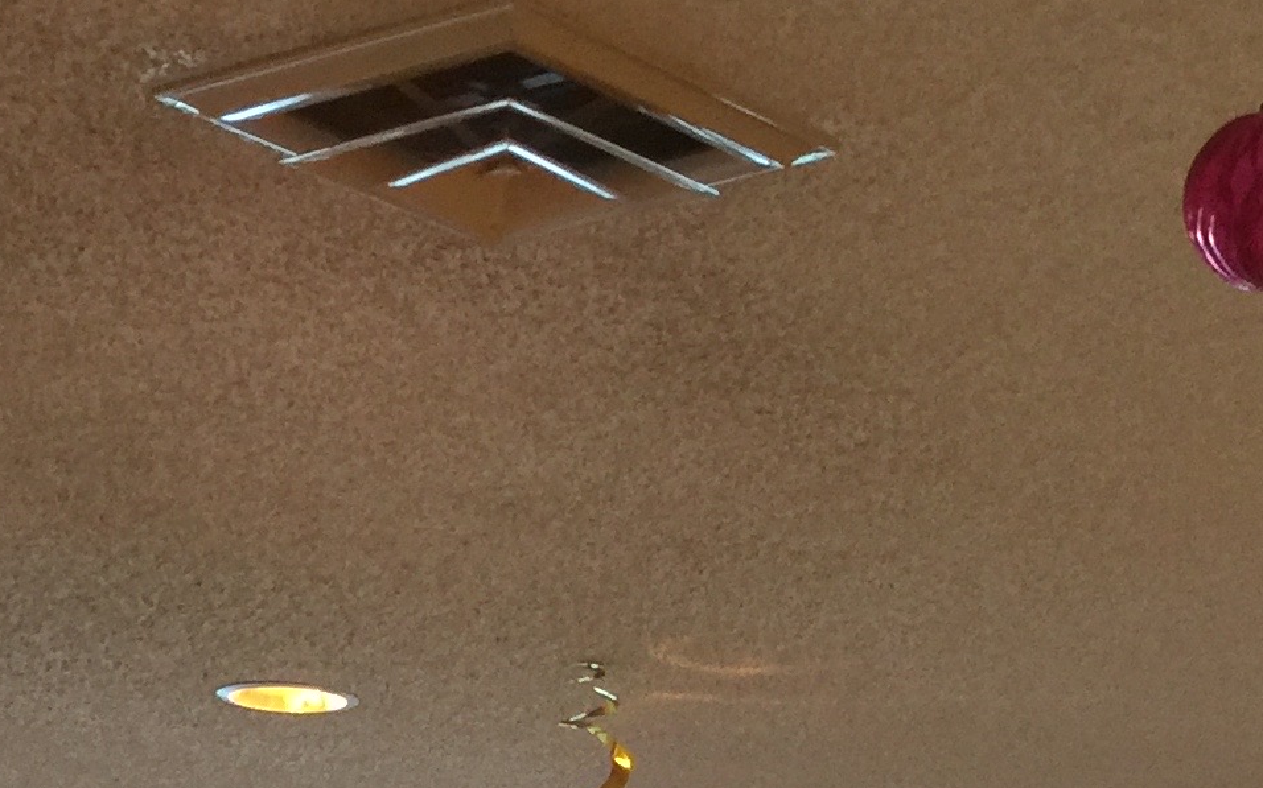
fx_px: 3613
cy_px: 1439
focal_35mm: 105
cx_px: 1252
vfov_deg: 11.5
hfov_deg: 19.3
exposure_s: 1/15
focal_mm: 4.15
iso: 64
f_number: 2.2
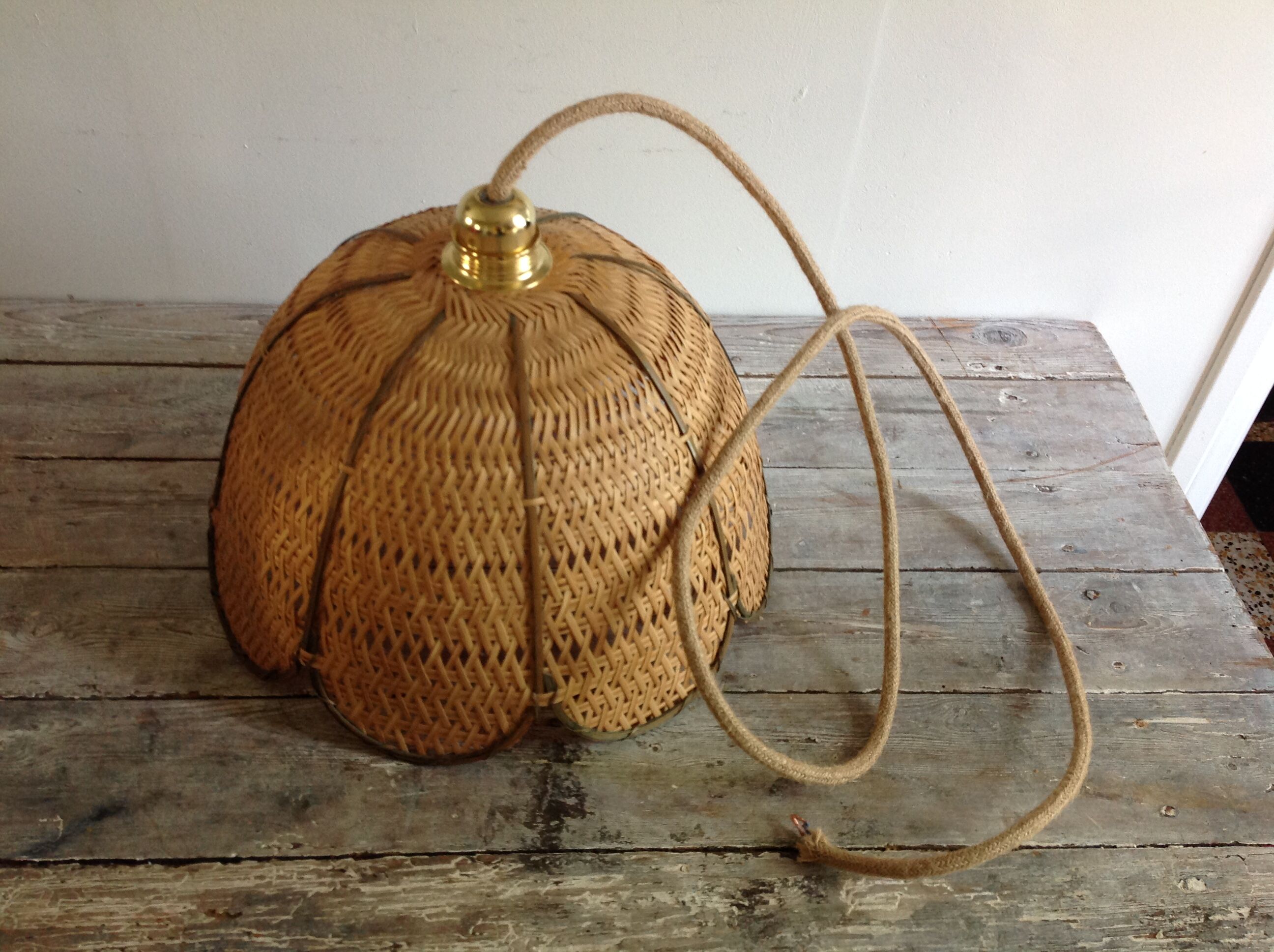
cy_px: 476
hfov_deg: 52.7
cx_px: 637
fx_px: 1286
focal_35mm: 35
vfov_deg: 40.6
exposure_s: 1/15
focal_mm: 4.28
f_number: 2.4
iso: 100
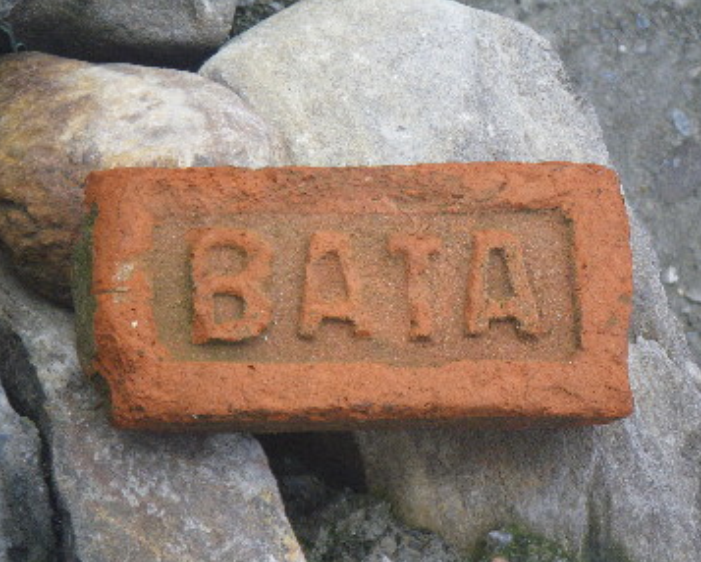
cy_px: 281
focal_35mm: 147
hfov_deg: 13.1
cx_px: 373
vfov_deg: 10.5
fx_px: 3051
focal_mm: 25
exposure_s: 1/250
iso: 160
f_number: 5.5
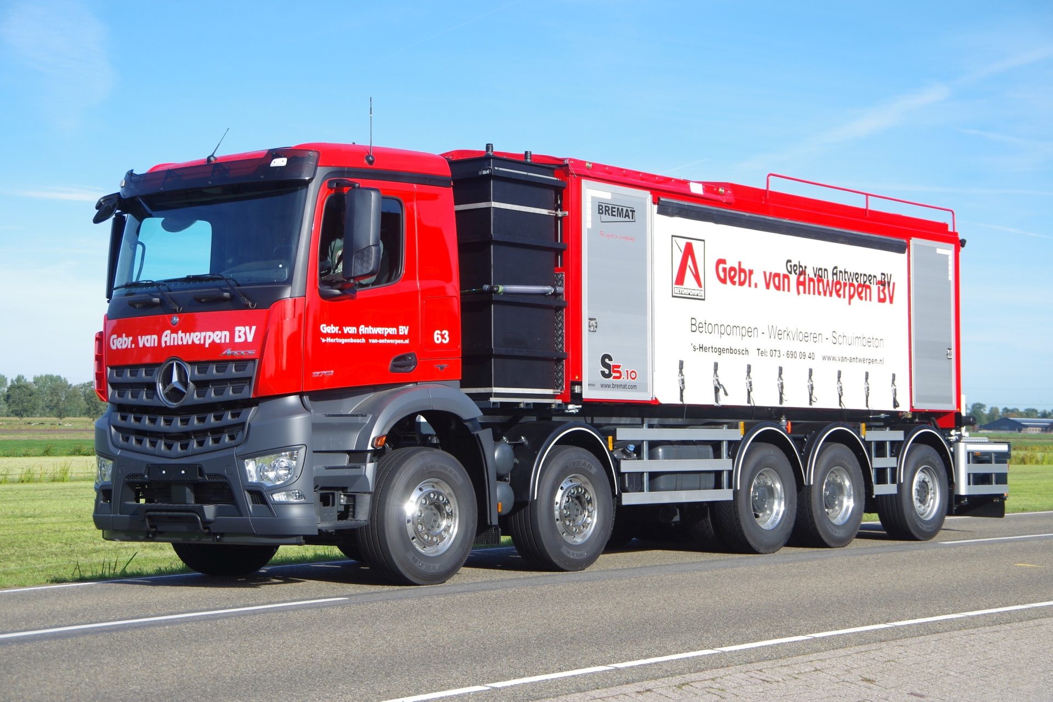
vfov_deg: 22.6
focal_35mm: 60
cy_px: 351
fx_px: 1755
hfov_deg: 33.4
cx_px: 526
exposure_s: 1/250
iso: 100
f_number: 5
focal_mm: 40
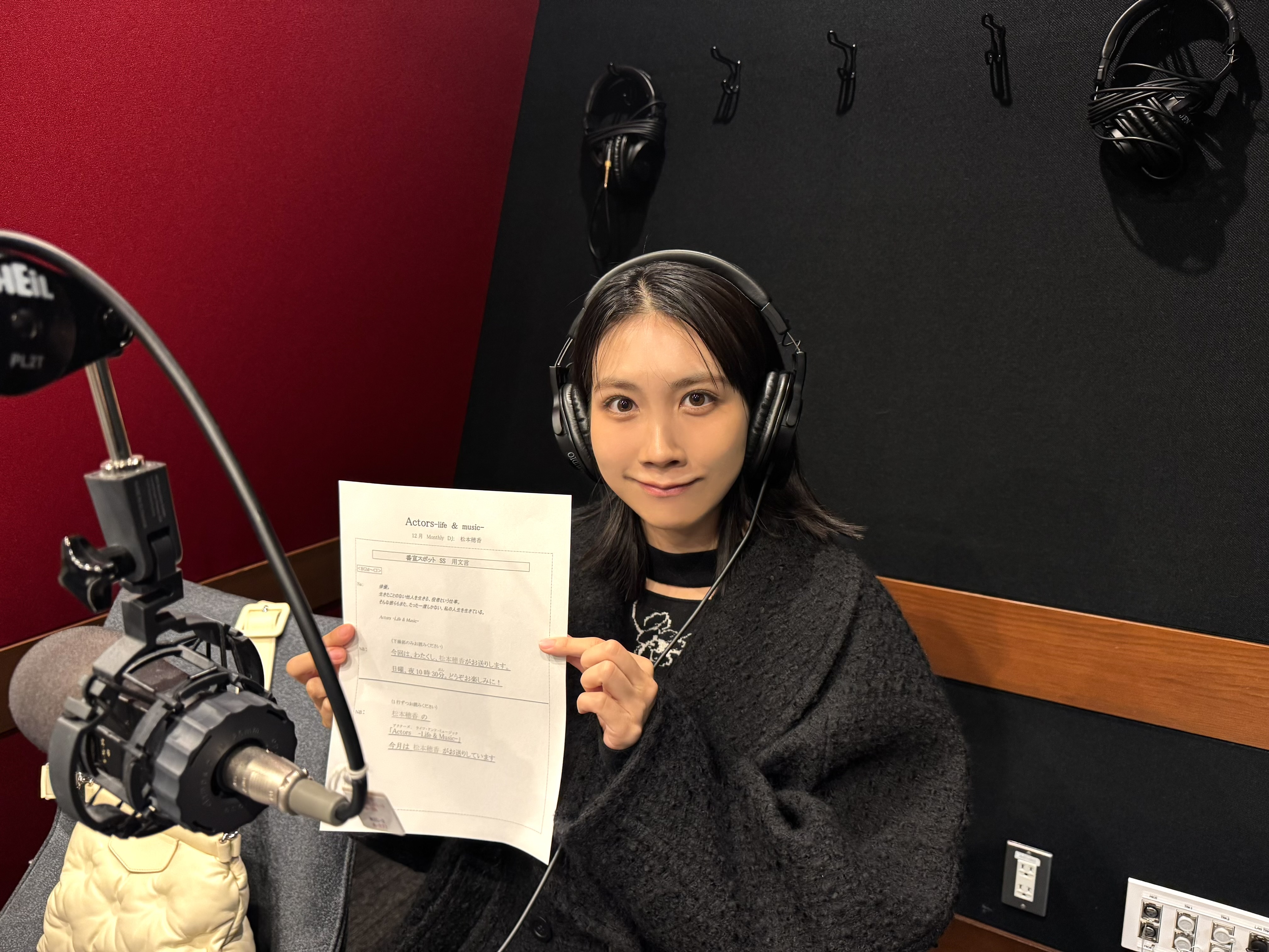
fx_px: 880
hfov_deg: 71.6
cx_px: 634
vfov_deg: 56.8
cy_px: 476
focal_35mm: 24
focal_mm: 6.76
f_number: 1.78
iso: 250
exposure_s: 1/50
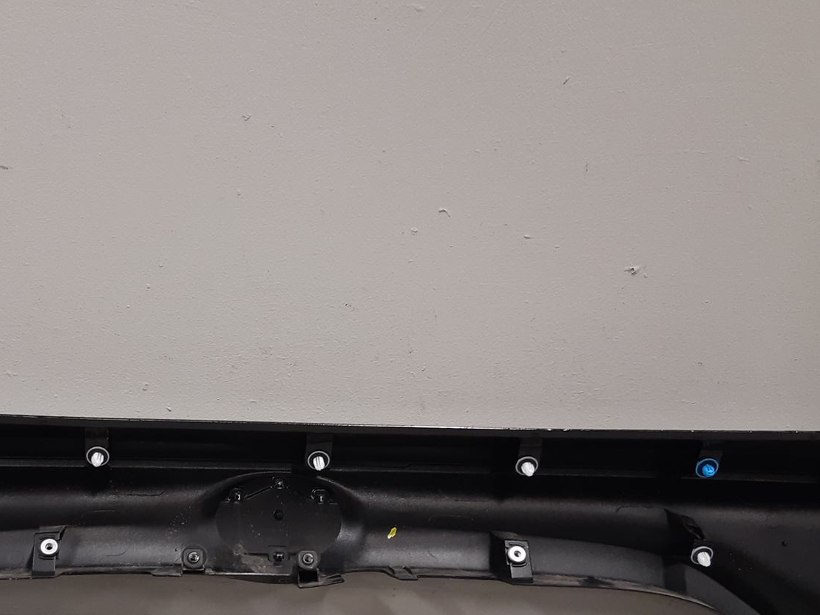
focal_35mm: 48
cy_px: 437
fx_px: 1137
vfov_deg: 29.9
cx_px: 263
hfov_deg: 39.1
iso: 160
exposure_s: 1/50
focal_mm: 3.93
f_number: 1.7
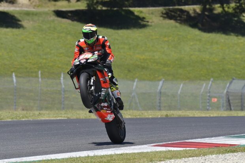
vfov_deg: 2.9
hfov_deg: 4.3
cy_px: 82
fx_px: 3266
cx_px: 122
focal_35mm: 480
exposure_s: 1/1250
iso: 500
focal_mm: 320
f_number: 9
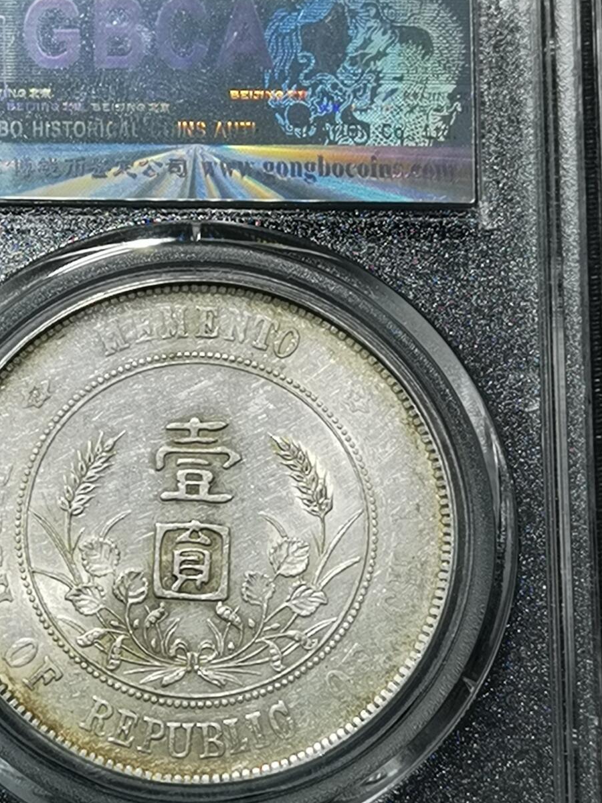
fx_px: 2713
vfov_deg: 16.8
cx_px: 183
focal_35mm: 117
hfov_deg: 12.6
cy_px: 407
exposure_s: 1/100
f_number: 1.9
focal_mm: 6.67
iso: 64
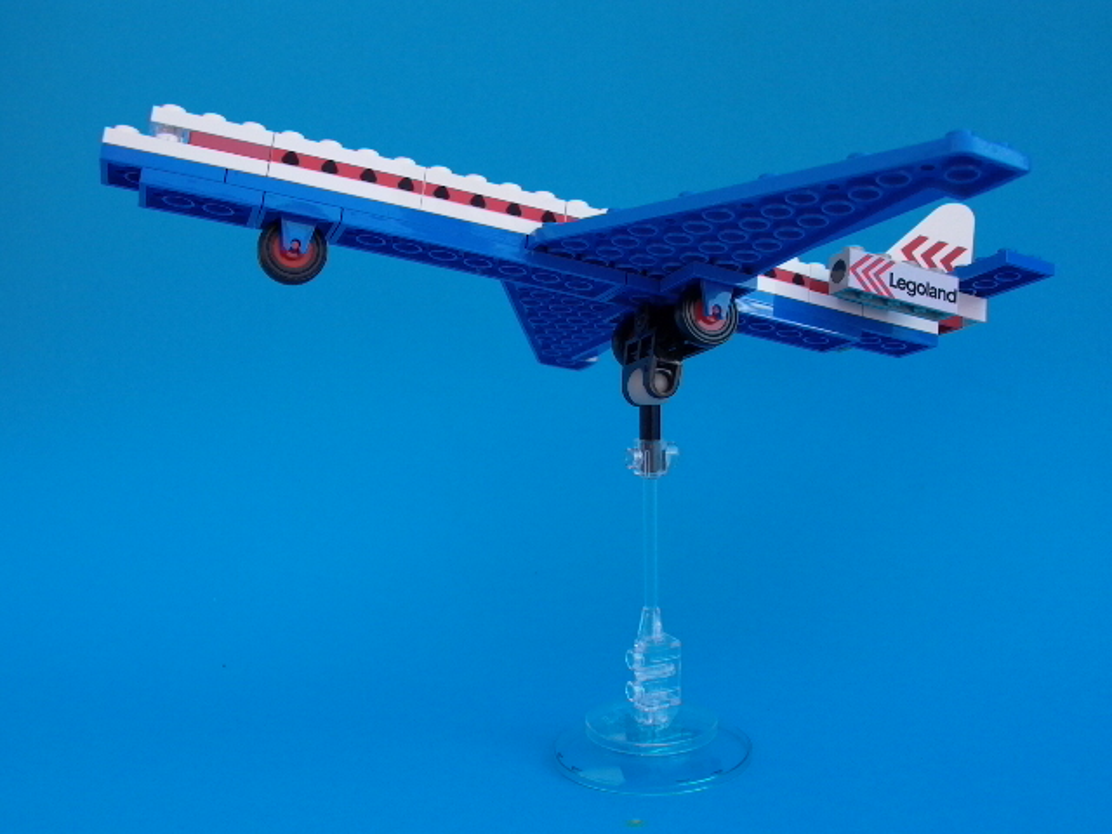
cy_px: 417
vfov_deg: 42.9
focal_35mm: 33
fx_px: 1060
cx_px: 556
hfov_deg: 55.4
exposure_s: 1/230
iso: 100
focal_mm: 7.13
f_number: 4.03
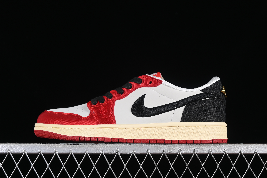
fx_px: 556
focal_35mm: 75
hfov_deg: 27.0
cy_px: 89
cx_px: 134
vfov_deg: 18.2
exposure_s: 1/80
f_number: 7.1
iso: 160
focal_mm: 50
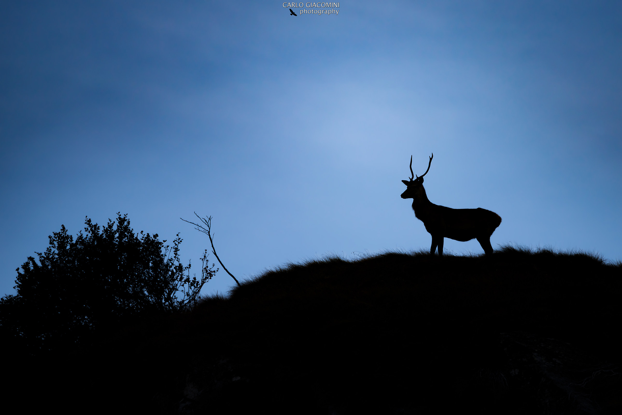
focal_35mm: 600
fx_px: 10370
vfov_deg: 2.3
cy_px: 208
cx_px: 311
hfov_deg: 3.4
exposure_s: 1/400
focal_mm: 600
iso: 180
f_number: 6.3
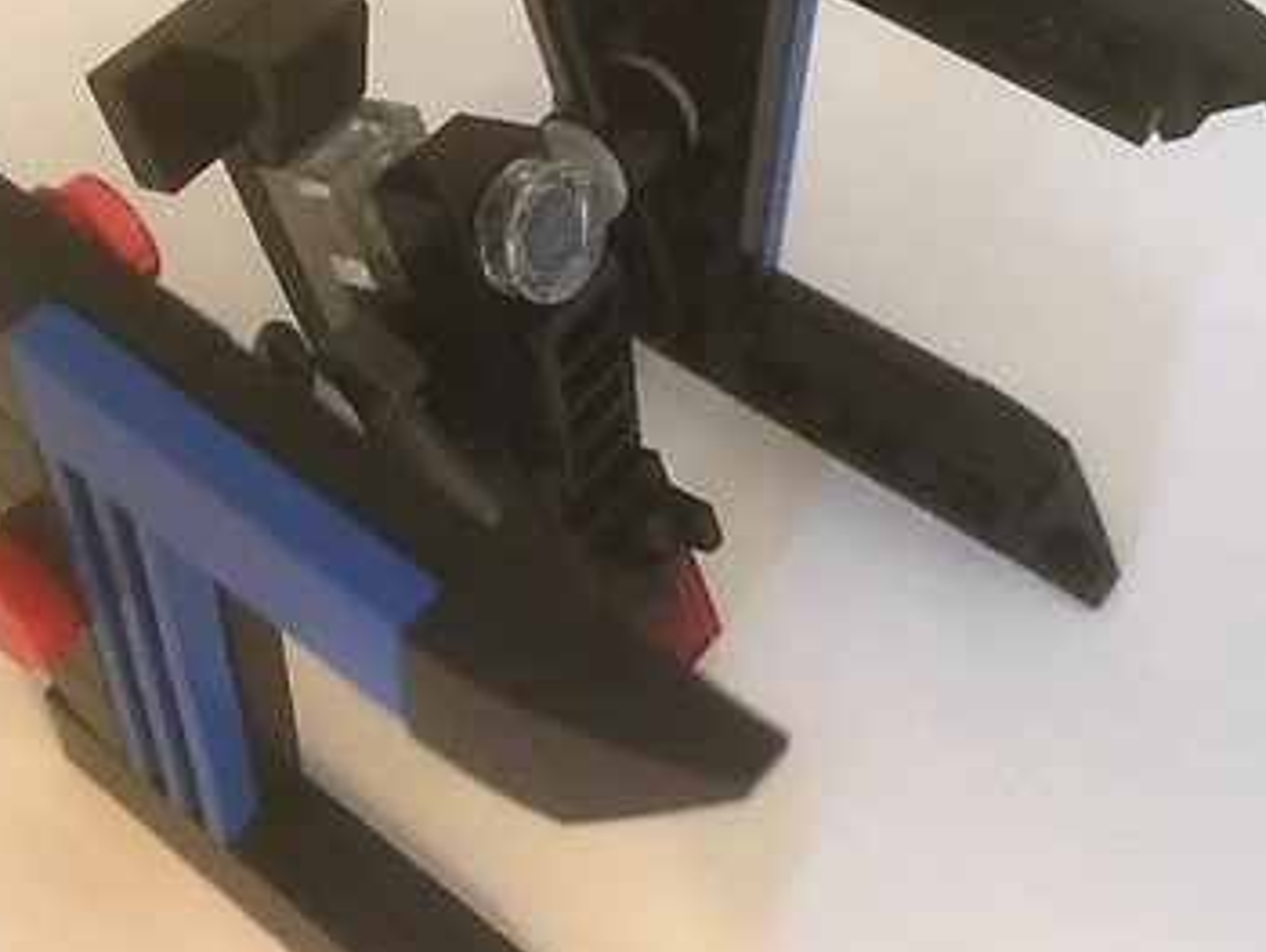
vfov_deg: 27.4
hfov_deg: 36.1
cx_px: 532
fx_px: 1940
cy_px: 333
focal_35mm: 53
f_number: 2.2
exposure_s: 1/20
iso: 200
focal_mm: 4.15
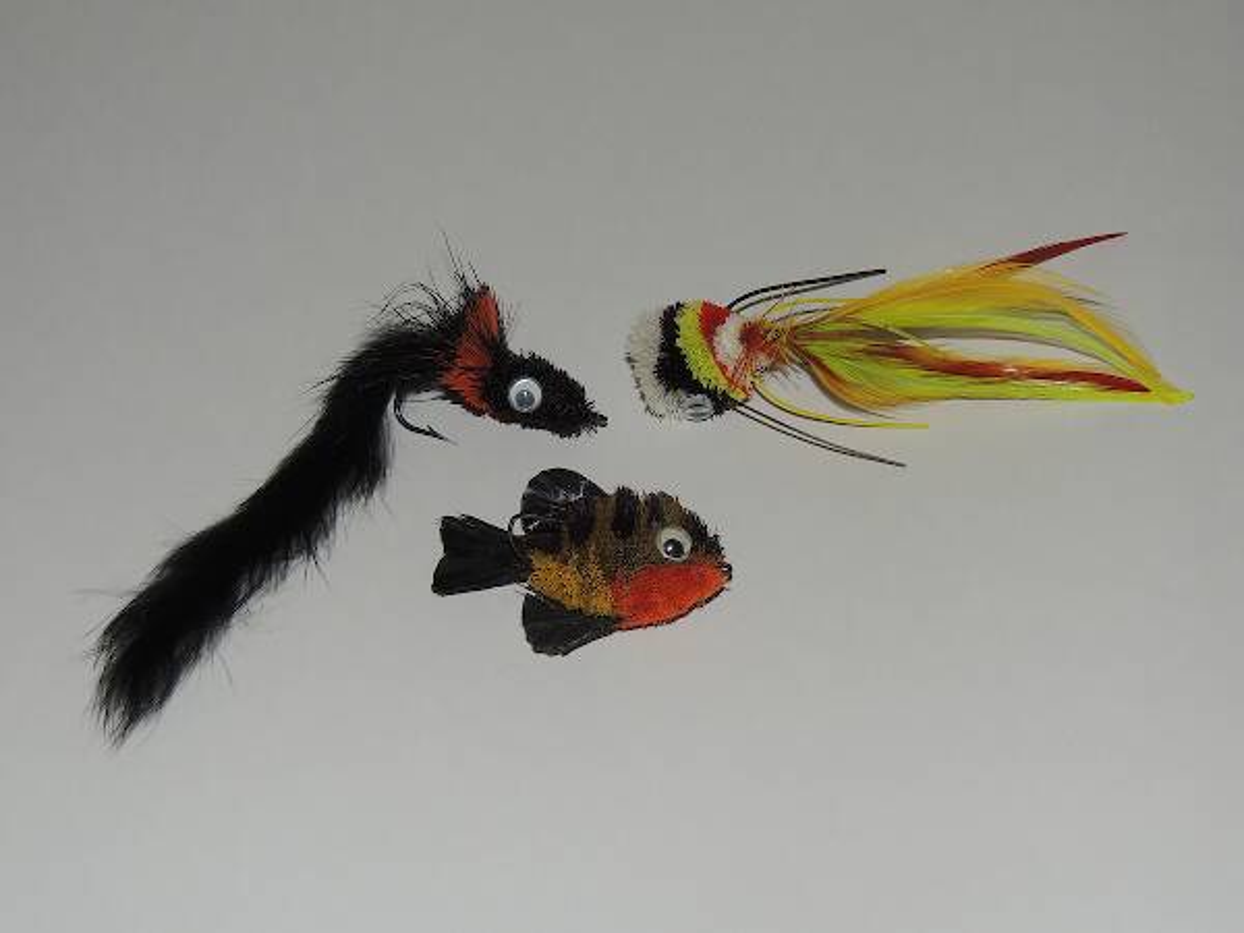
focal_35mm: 60
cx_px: 622
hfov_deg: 32.2
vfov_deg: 24.4
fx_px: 2156
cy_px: 466
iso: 125
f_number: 3.7
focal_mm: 10.7
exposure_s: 1/50
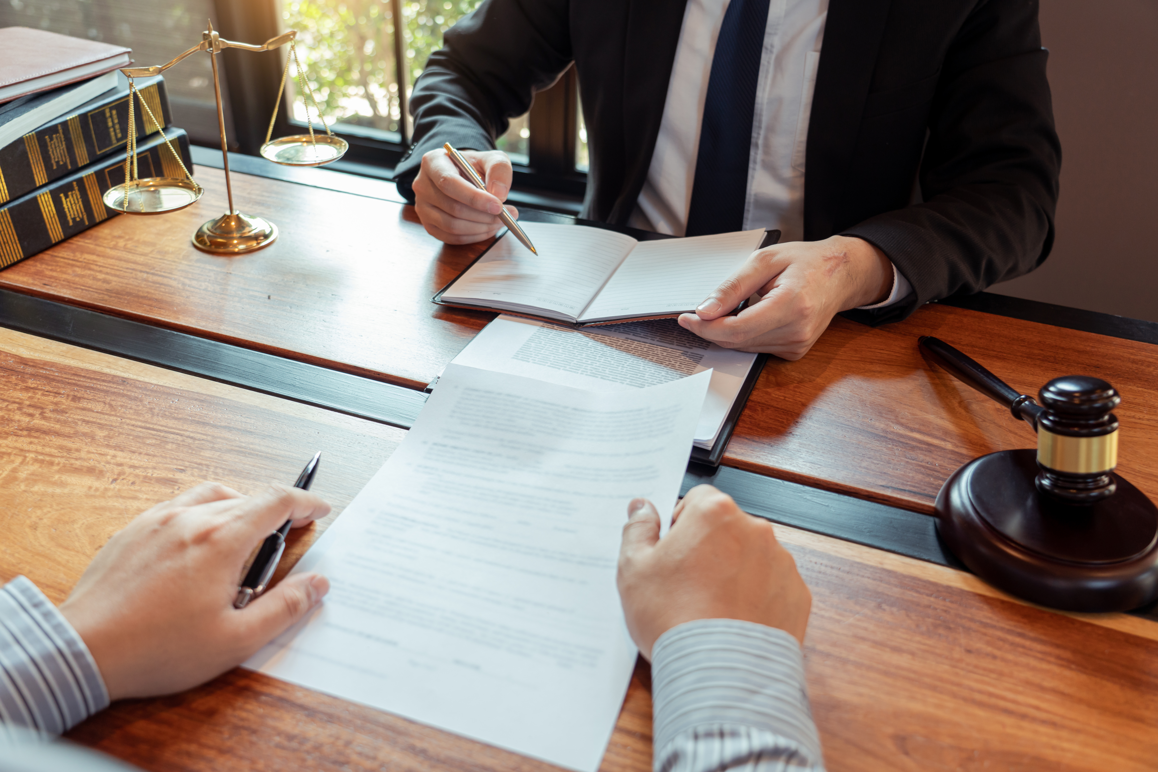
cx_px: 579
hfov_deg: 58.7
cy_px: 386
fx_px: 1029
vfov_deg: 41.1
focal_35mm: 32
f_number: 4
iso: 500
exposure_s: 1/60
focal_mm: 32
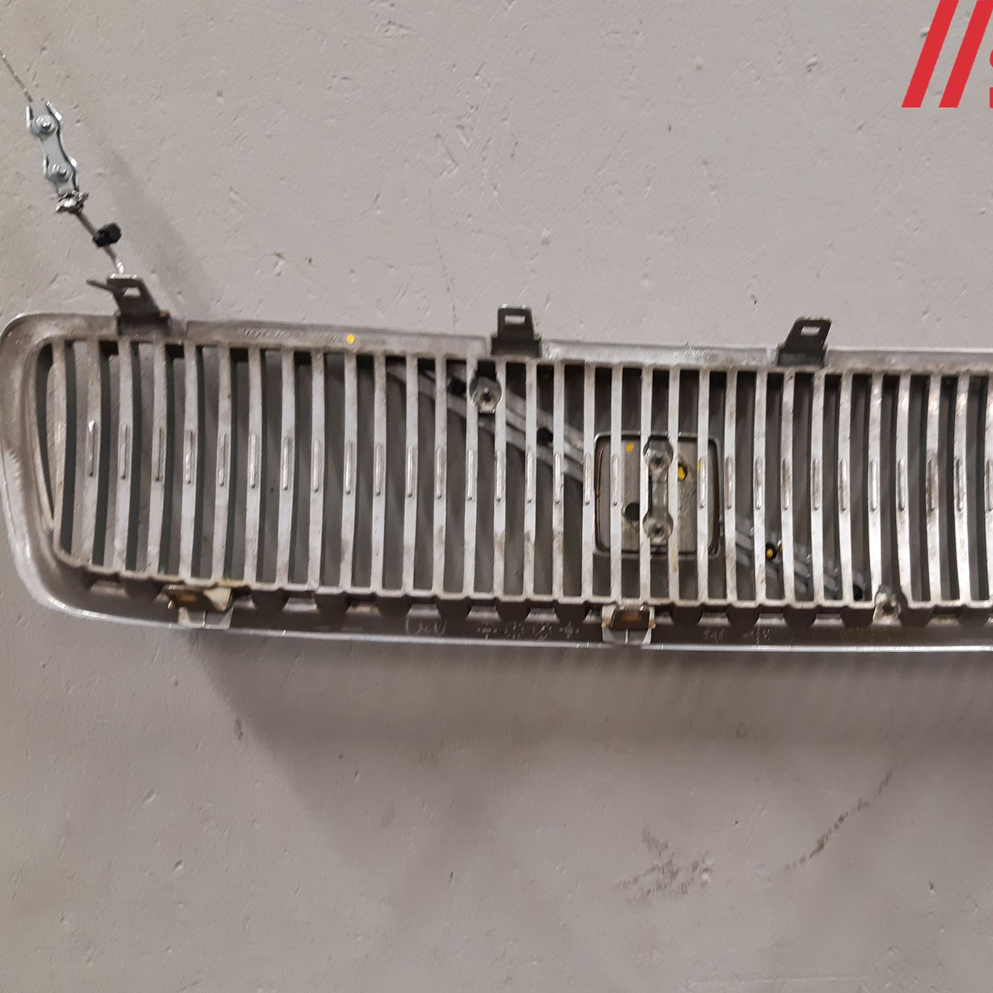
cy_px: 500
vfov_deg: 52.5
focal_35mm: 31
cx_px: 633
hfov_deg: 51.9
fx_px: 1006
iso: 160
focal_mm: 3.93
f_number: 1.7
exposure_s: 1/50
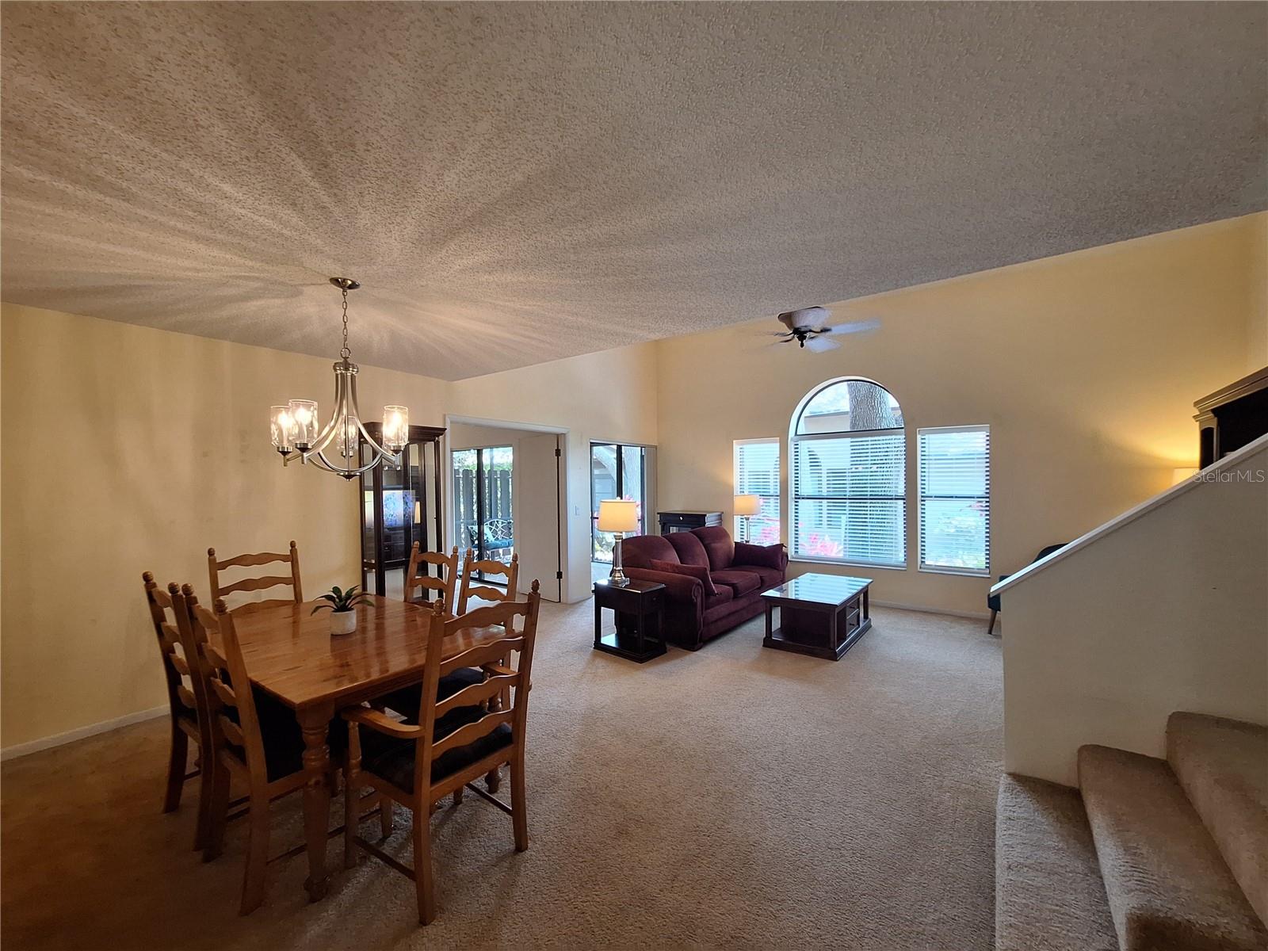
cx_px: 634
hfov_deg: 106.2
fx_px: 476
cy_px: 476
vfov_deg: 89.9
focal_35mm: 13
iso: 100
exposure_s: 1/40
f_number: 2.2
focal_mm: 1.74
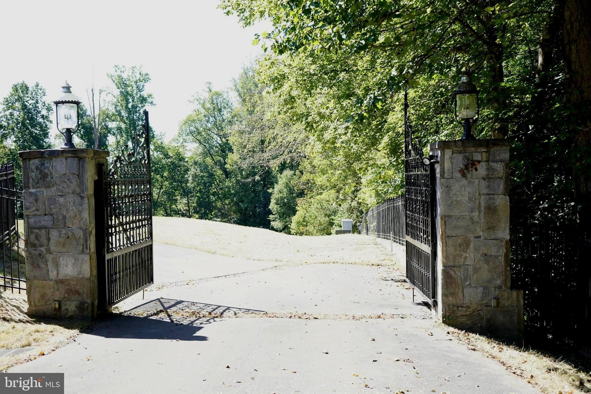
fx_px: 640
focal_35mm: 39
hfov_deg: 49.6
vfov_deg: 34.2
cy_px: 197
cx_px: 296
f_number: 5
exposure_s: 1/80
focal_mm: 39
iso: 100
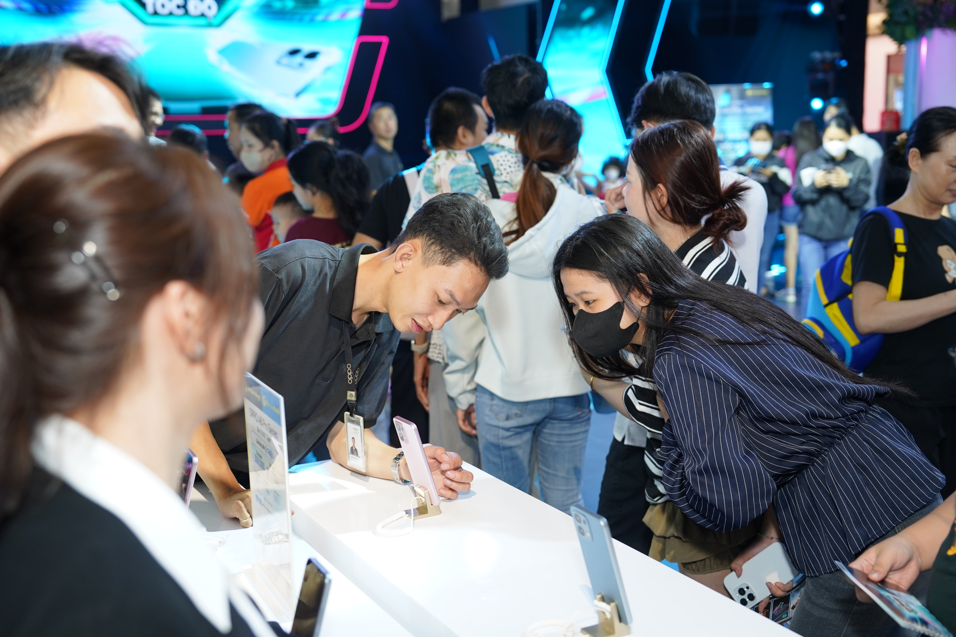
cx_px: 478
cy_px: 318
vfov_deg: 30.5
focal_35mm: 44
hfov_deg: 44.5
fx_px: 1168
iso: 640
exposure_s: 1/125
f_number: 3.5
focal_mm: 44
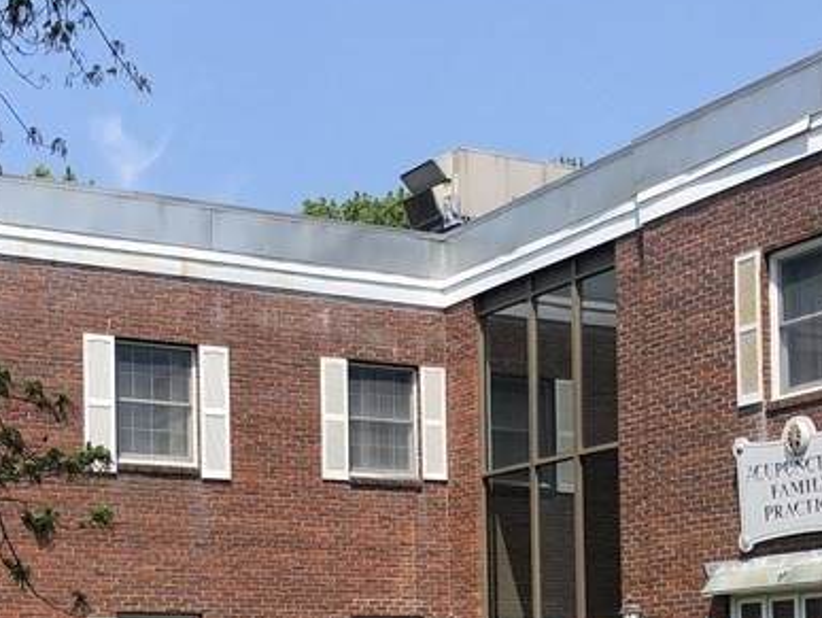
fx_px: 1759
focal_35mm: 74
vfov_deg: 19.4
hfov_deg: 26.3
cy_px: 616
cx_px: 393
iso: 20
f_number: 1.8
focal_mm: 3.99
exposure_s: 1/1567
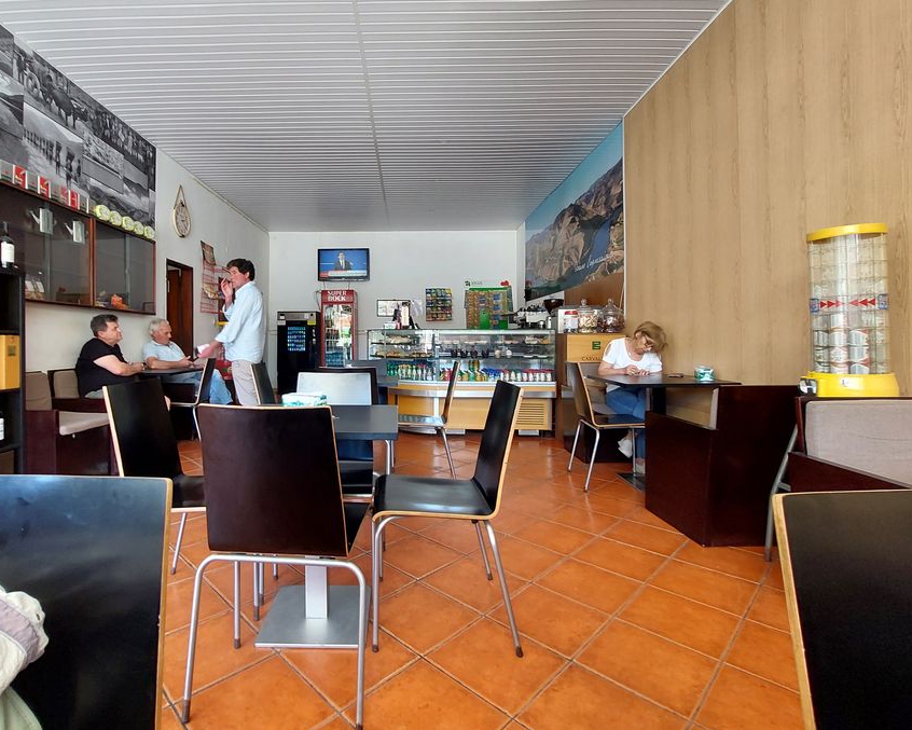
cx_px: 371
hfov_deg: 92.1
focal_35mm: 16
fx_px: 432
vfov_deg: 80.3
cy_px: 344
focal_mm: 1.74
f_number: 2.2
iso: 100
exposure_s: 1/50
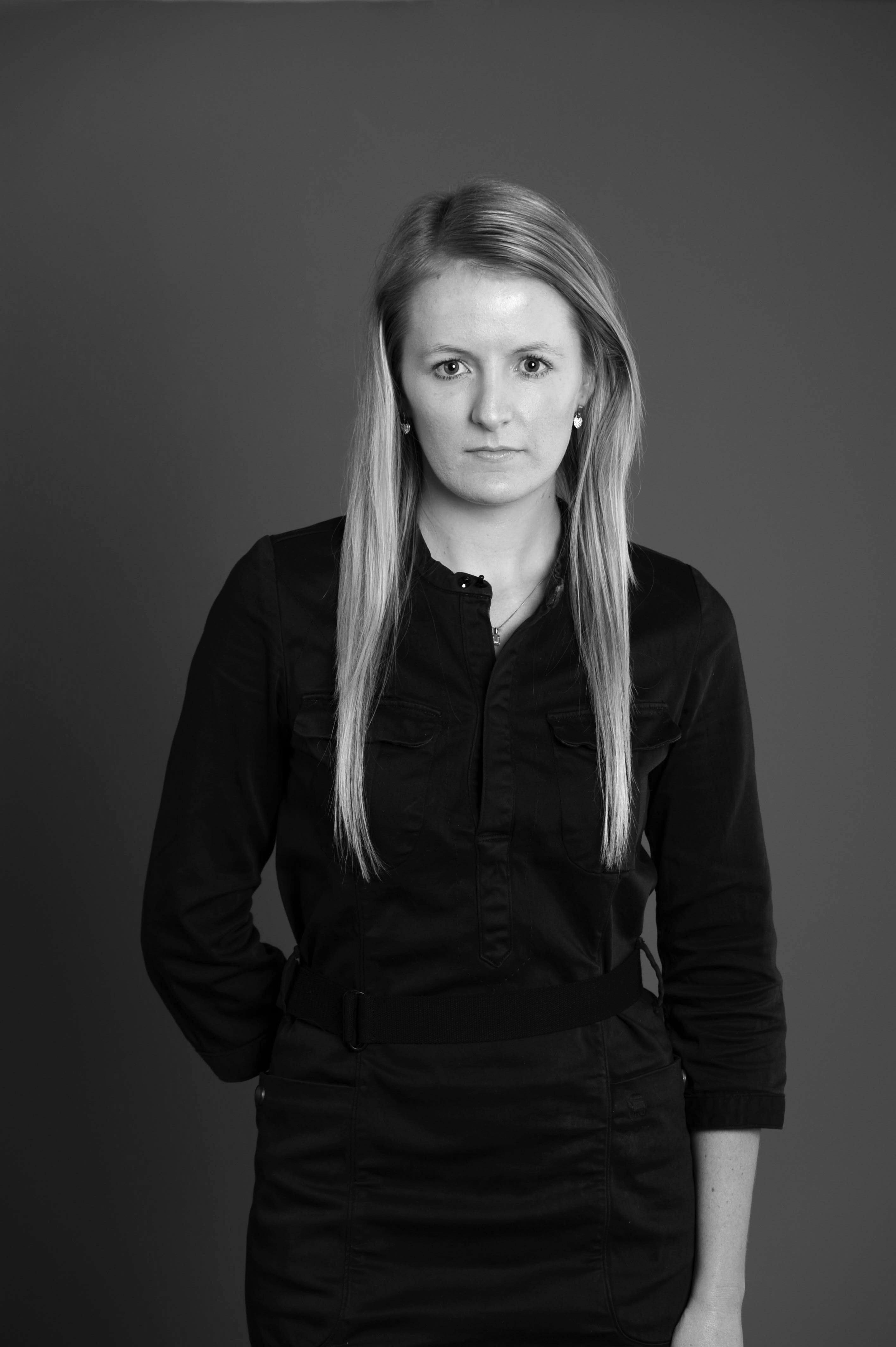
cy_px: 674
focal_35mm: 105
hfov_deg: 13.0
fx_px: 3925
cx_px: 448
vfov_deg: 19.5
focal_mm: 105
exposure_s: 1/125
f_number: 6.3
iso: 200
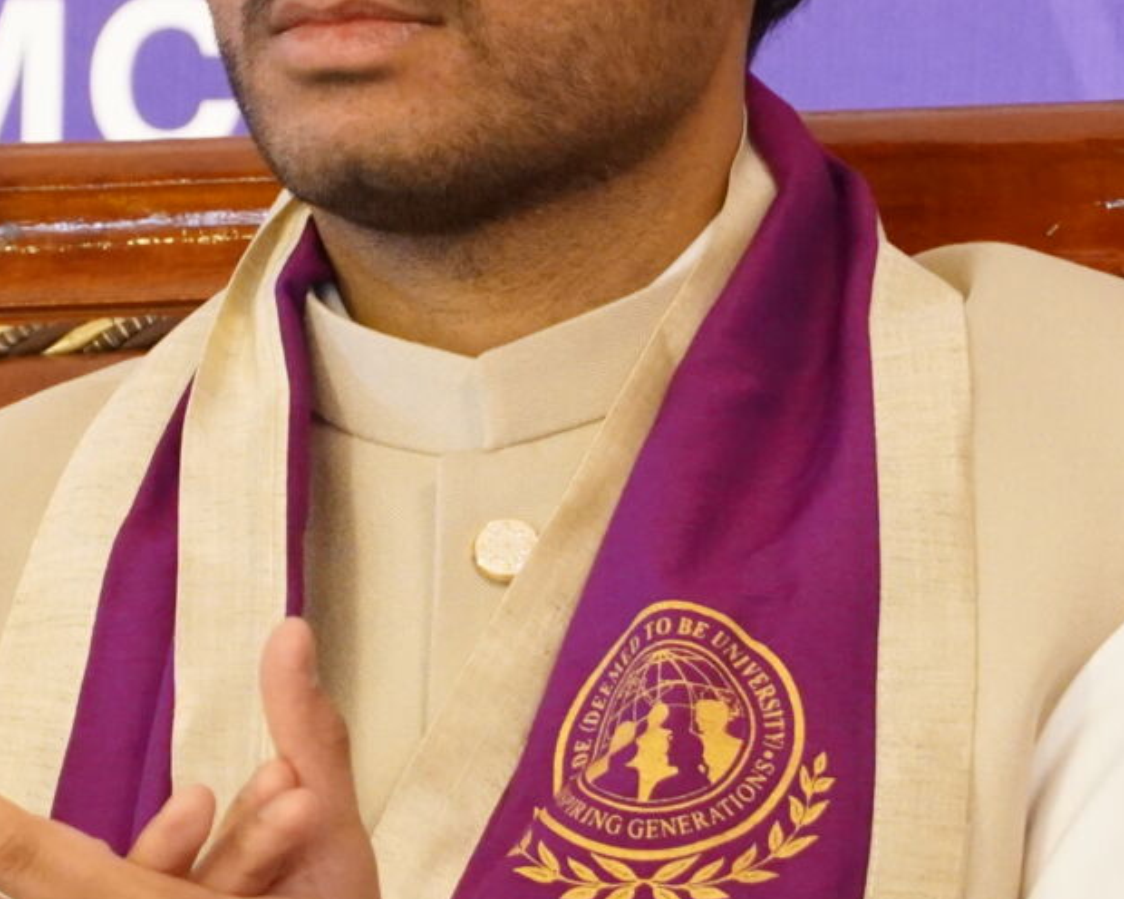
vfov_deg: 2.0
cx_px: 359
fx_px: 26112
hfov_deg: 2.5
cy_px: 226
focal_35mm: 785
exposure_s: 1/200
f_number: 5.6
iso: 2000
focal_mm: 135
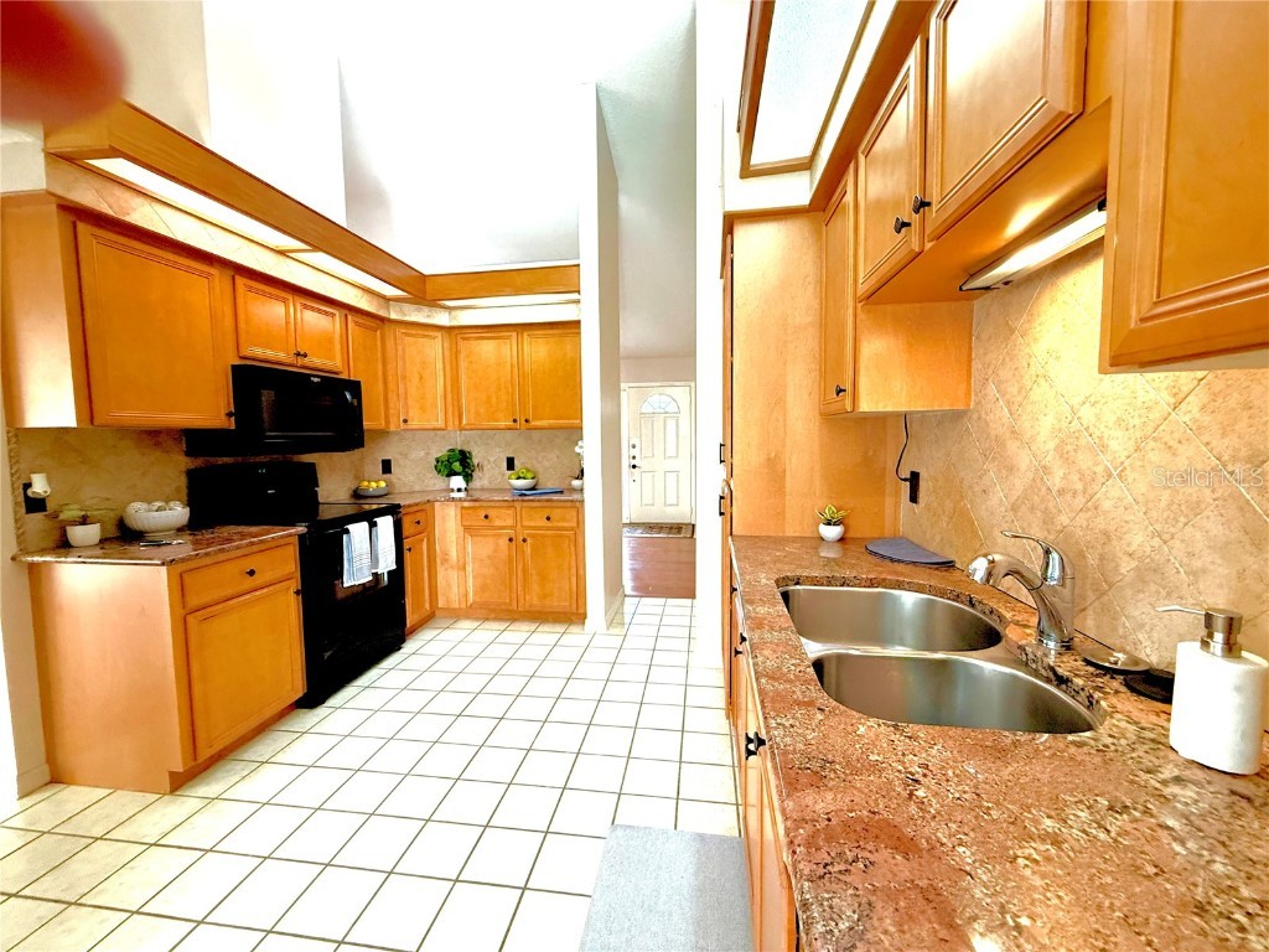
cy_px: 476
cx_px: 634
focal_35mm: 14
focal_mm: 2.22
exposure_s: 1/60
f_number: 2.2
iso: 250
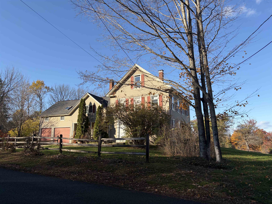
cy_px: 102
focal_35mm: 26
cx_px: 136
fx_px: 204
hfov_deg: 67.3
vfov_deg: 53.1
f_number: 1.6
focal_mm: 5.96
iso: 50
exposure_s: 1/2208
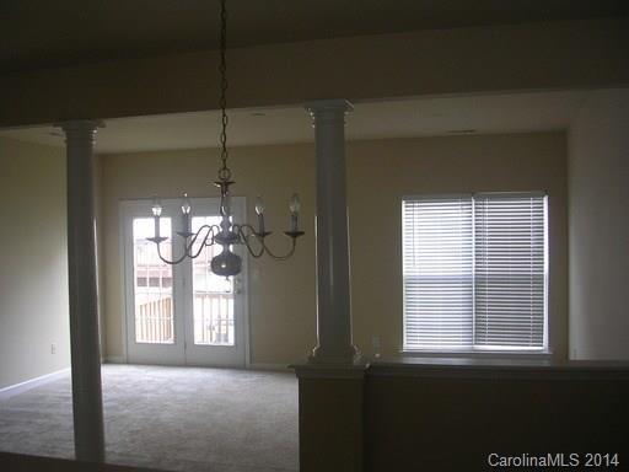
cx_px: 314
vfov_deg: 37.7
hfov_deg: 49.0
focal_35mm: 38
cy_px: 236
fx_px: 690
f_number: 2.8
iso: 50
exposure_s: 1/31.2
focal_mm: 5.8
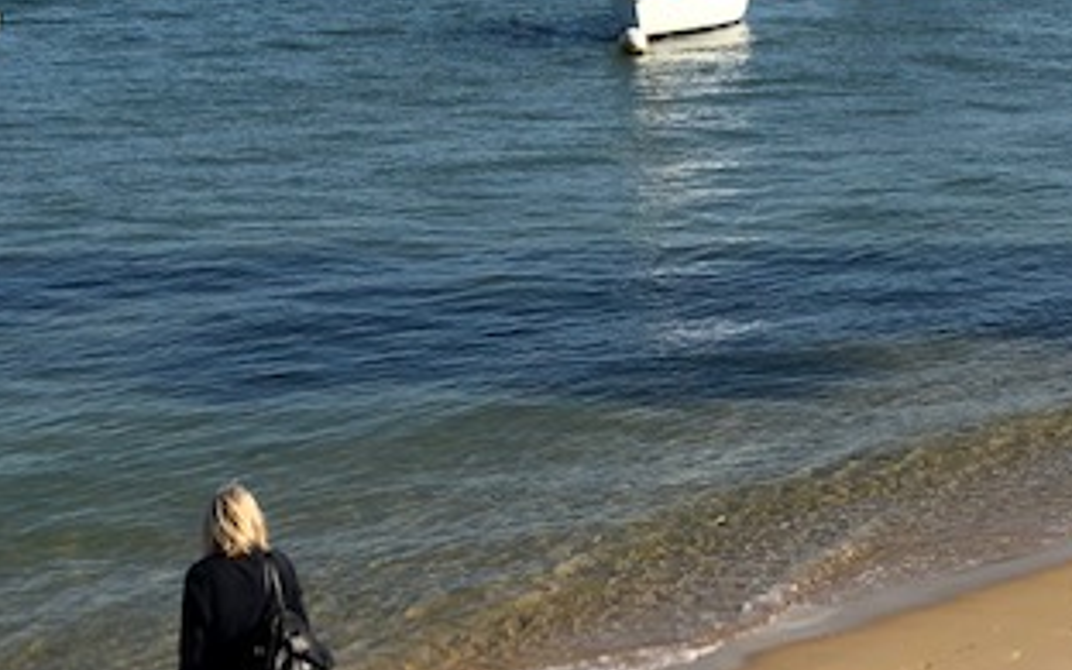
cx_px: 955
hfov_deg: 18.2
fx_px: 3301
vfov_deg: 11.4
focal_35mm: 113
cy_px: -100
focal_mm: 6
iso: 16
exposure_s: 1/1297
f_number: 2.4
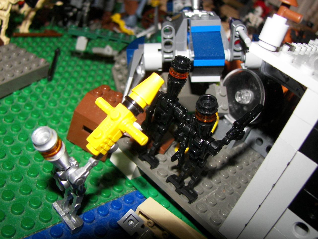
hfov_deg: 51.4
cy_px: 120
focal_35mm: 36
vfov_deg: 39.7
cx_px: 159
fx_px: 331
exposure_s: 1/30
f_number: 2.8
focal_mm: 6
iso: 100
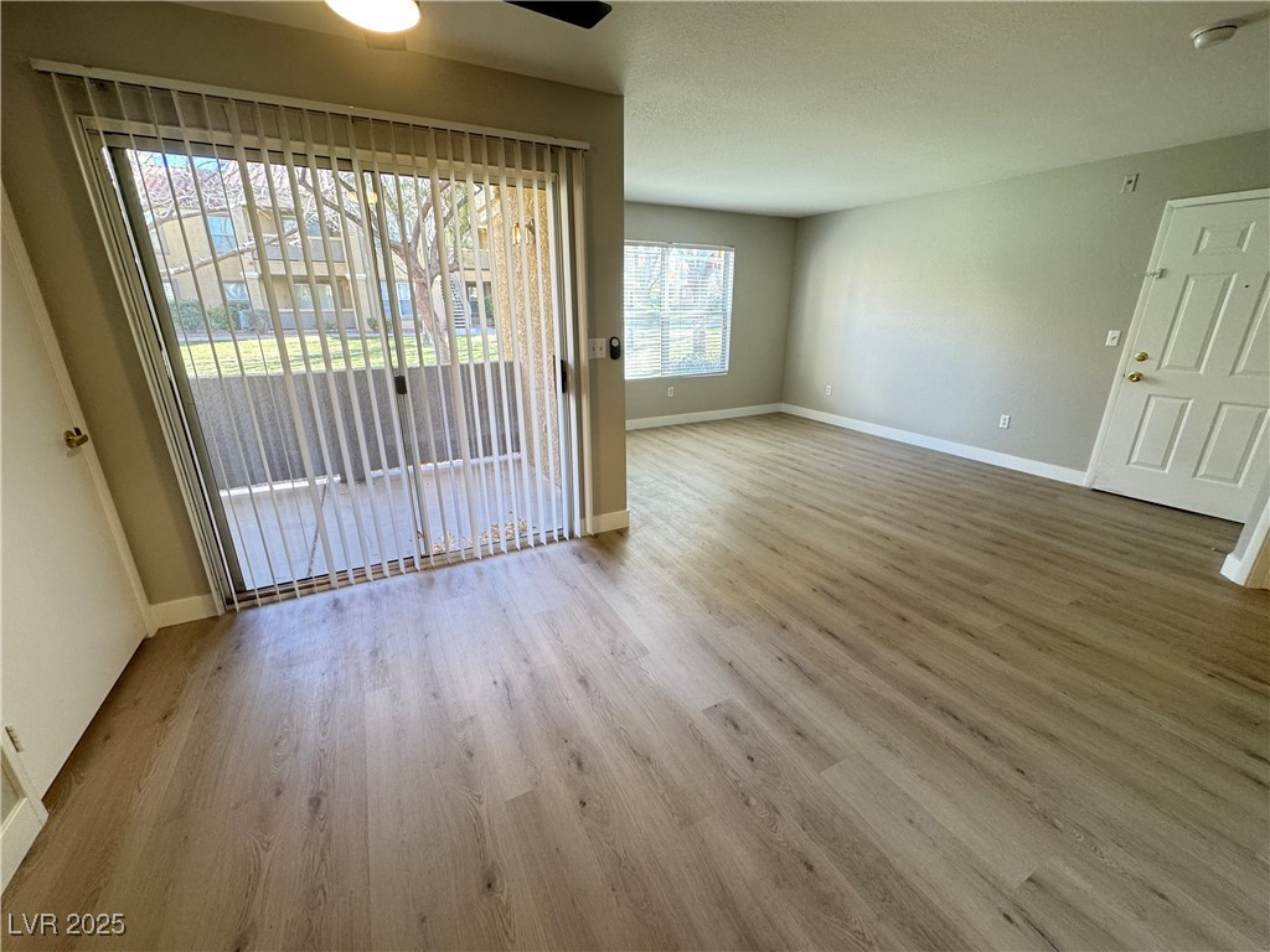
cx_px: 635
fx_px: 514
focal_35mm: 14
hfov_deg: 102.1
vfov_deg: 85.7
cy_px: 476
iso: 200
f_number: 2.2
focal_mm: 2.22
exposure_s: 1/60
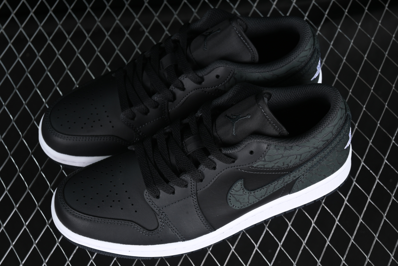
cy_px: 133
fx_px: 829
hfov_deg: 27.0
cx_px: 199
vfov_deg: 18.2
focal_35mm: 75
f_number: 6.3
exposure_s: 1/50
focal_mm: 50
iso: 160
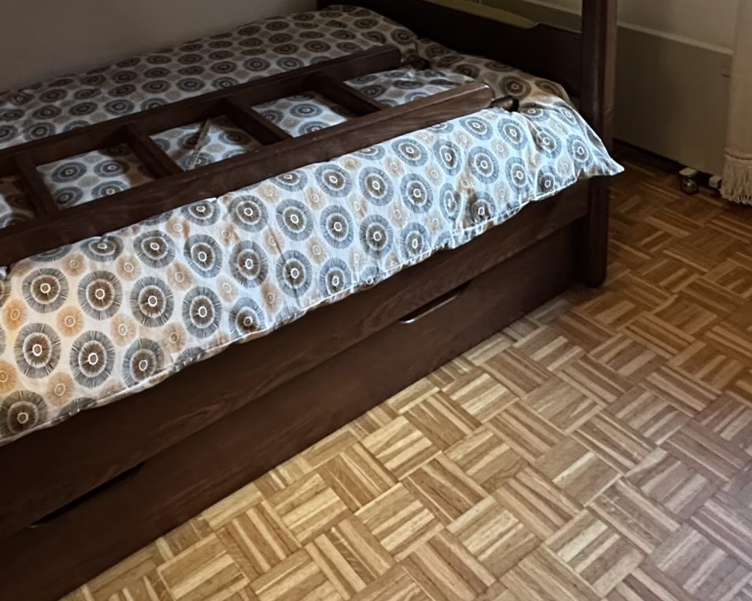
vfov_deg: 34.8
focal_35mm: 37
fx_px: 823
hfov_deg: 47.7
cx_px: 215
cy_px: -52
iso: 640
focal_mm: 2.22
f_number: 2.2
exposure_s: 1/50
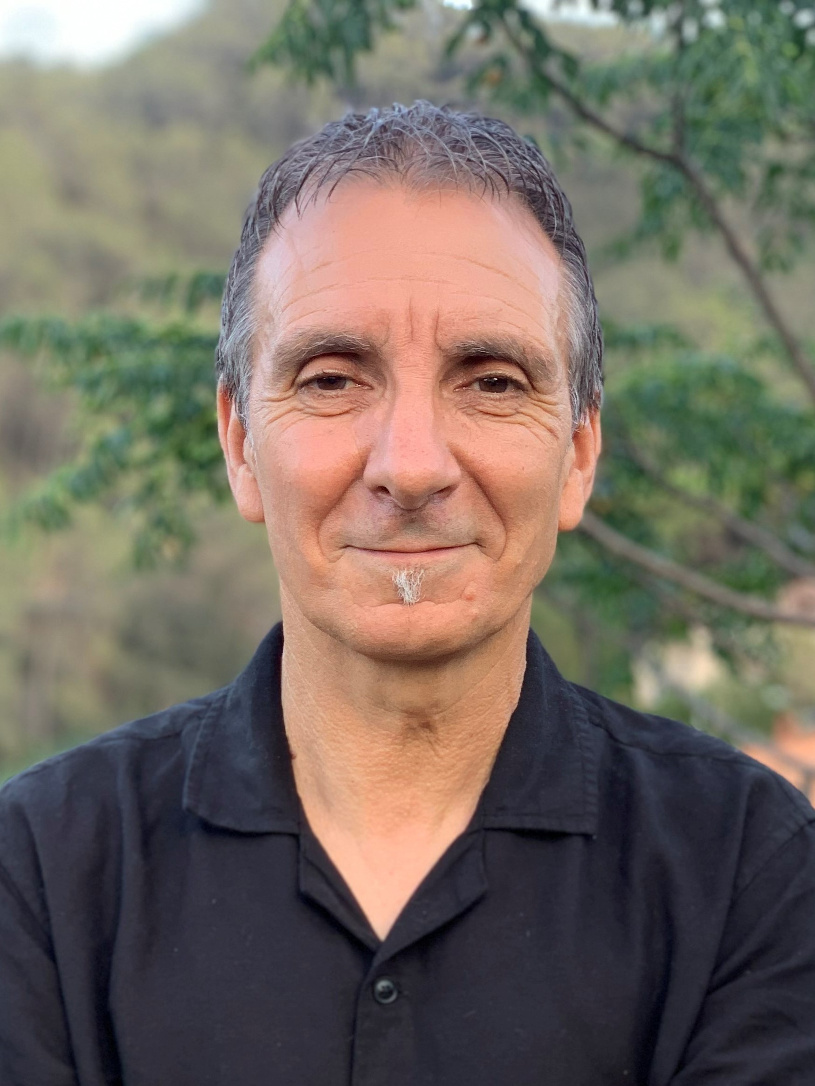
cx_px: 408
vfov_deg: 36.8
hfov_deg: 28.0
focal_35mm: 52
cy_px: 543
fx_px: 1632
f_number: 2.4
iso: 32
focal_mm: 6
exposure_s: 1/122
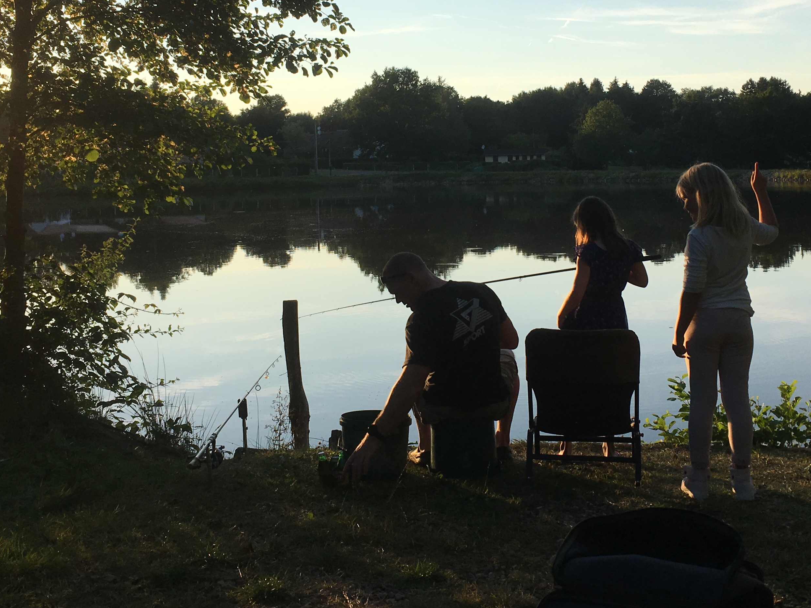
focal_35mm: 47
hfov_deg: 40.4
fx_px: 1101
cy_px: 206
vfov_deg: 30.7
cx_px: 436
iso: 25
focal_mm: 4.15
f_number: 2.2
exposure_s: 1/938
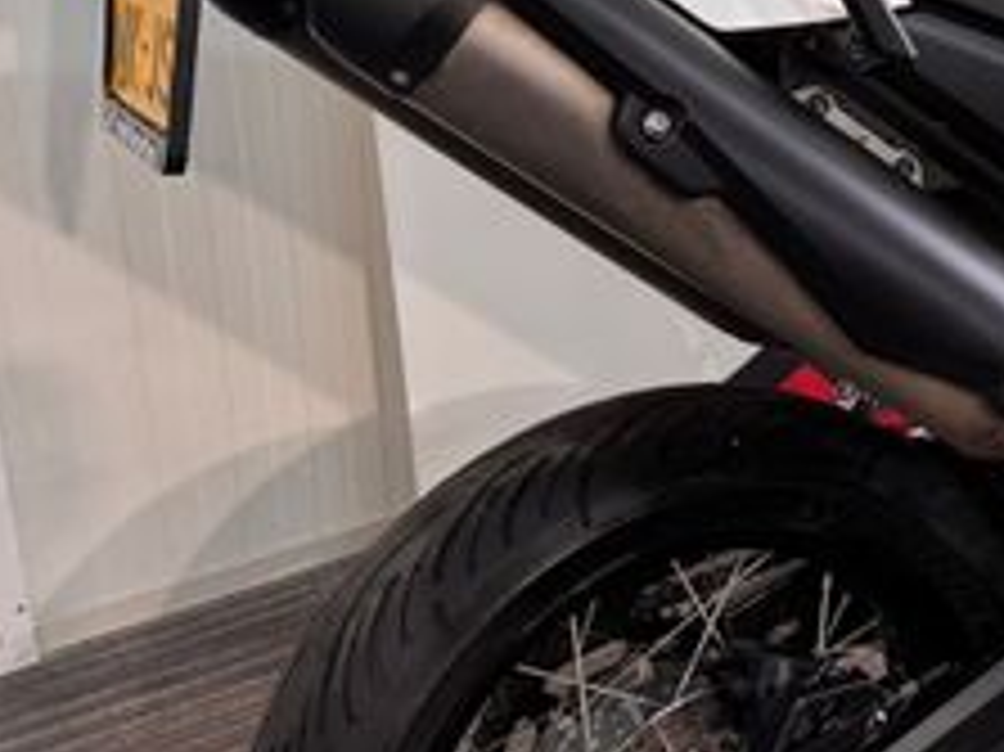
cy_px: 158
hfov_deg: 27.1
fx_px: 2000
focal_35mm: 69
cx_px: 918
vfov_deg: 21.1
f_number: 1.78
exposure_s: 1/50
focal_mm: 6.76
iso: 250
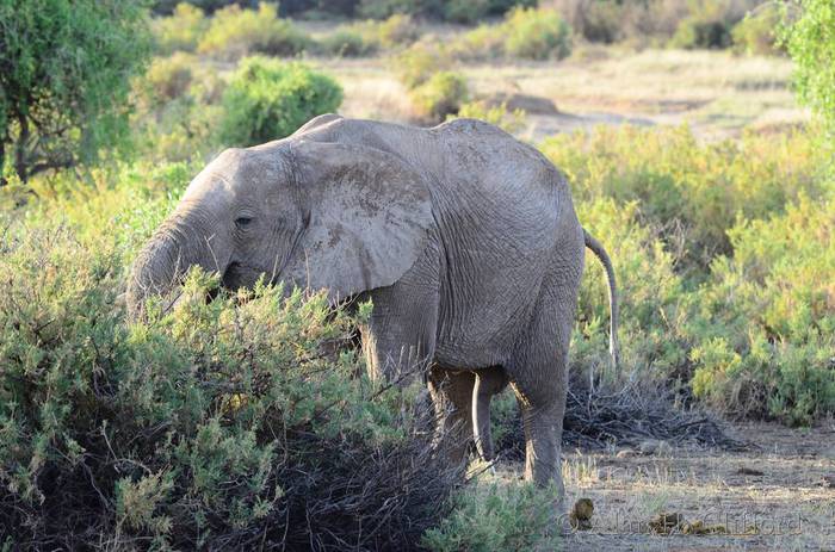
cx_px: 418
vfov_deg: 3.8
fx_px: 8329
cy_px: 276
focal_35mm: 360
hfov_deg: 5.7
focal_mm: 240
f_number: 5.3
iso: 800
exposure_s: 1/400
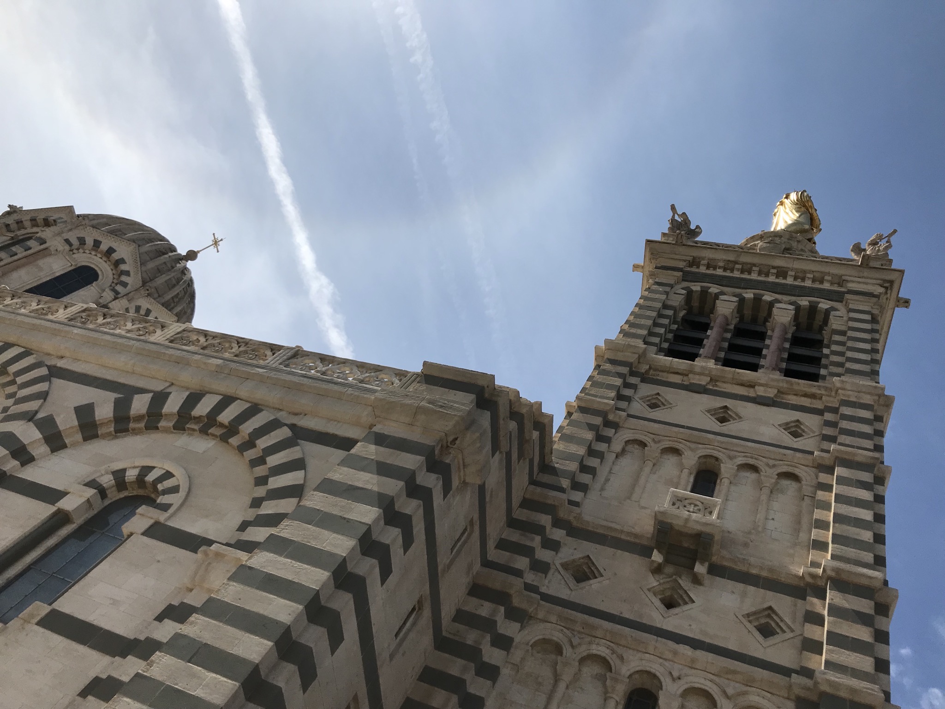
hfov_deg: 63.4
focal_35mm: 28
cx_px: 472
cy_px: 354
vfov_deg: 49.7
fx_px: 764
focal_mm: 3.99
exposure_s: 1/6410
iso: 20
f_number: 1.8
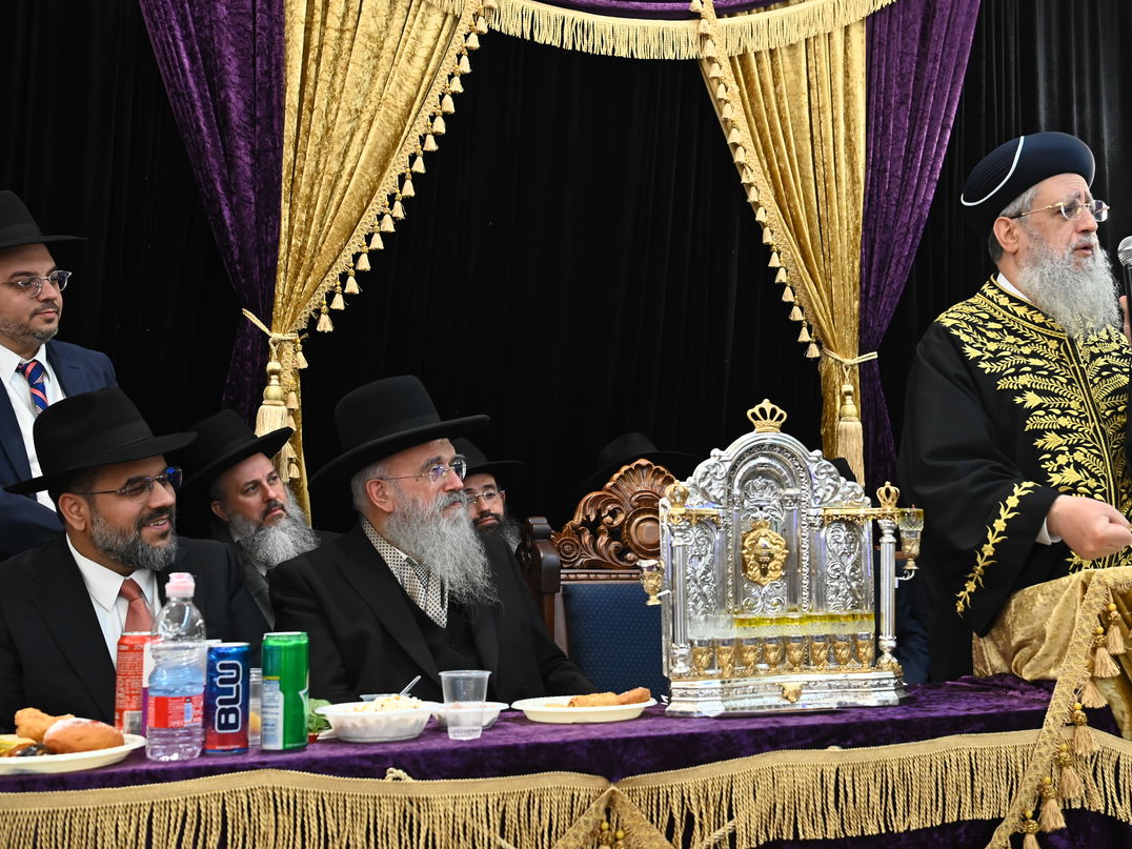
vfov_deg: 32.2
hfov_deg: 41.9
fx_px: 1472
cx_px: 660
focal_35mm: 45
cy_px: 402
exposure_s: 1/160
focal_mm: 36
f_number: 5
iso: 1600
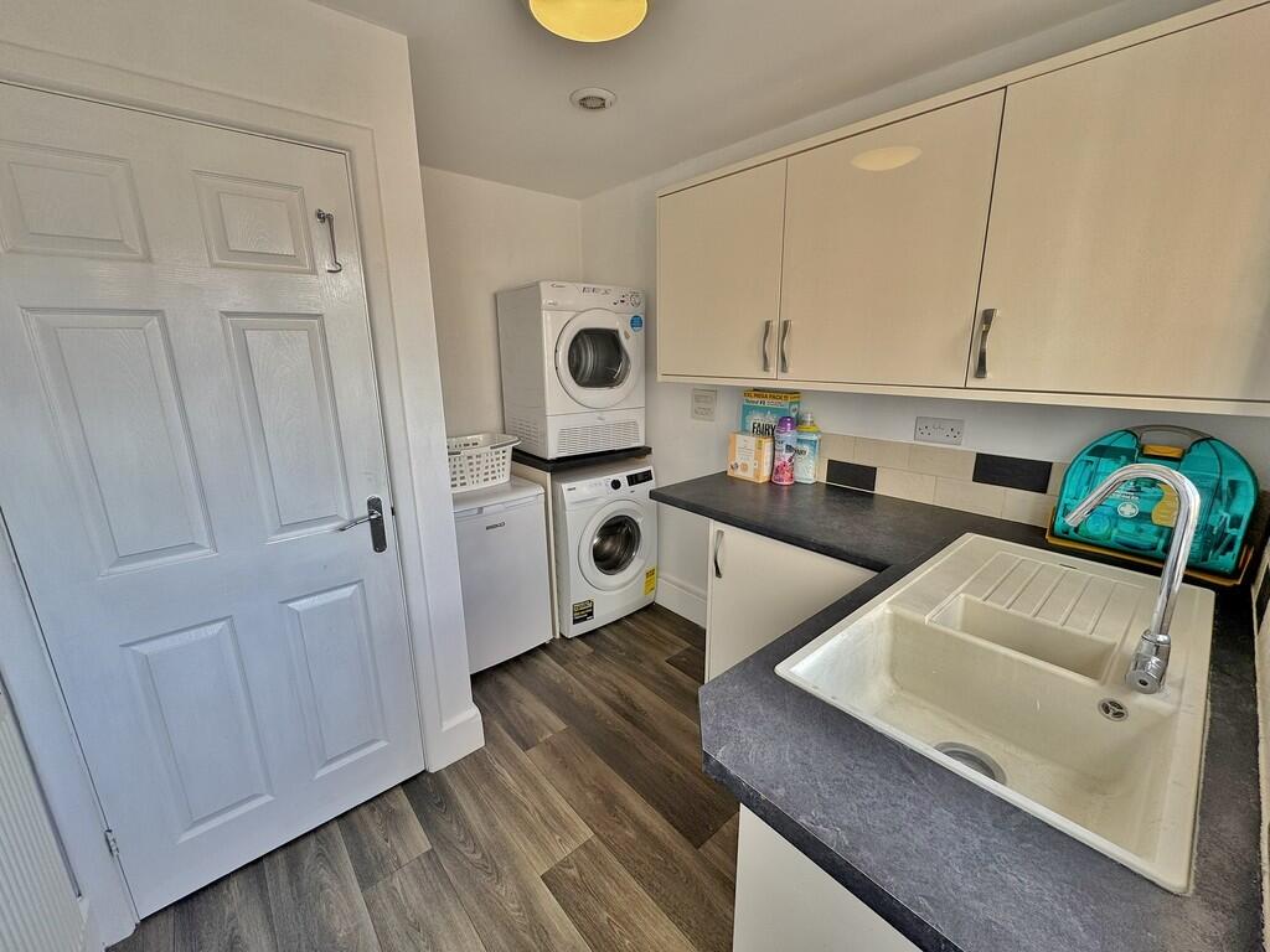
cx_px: 635
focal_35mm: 14
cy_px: 476
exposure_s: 1/100
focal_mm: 2.22
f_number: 2.2
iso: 50
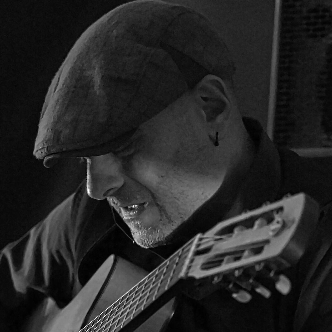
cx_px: 173
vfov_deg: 5.9
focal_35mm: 298
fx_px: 3234
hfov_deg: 5.9
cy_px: 314
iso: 64000
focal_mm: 155
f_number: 4.8
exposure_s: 1/512
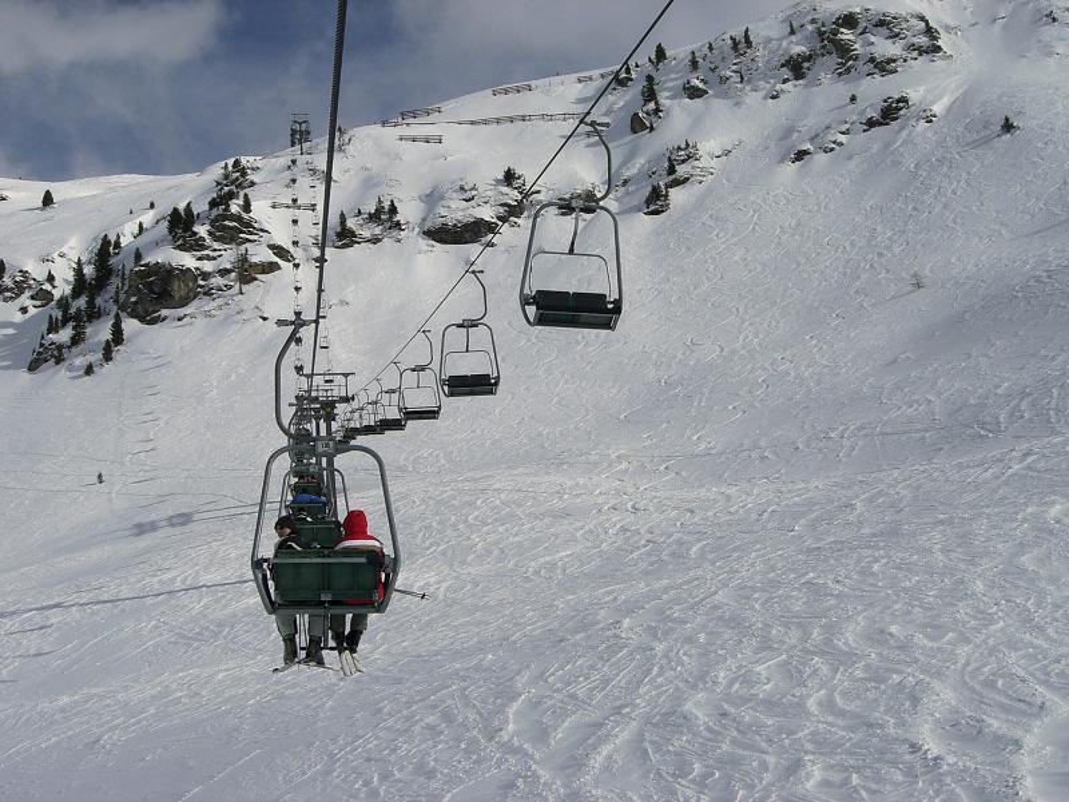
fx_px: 1421
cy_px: 401
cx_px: 534
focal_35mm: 46
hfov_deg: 41.2
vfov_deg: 31.5
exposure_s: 1/2000
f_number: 4.7
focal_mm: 7.56
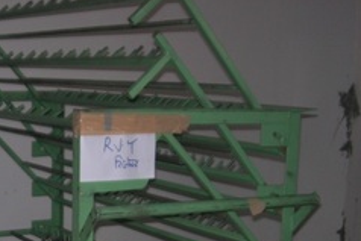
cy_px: 281
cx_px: 61
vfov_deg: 15.9
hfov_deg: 24.0
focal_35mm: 83
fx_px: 833
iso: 64
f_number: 2.8
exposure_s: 1/60.1
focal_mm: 7.8
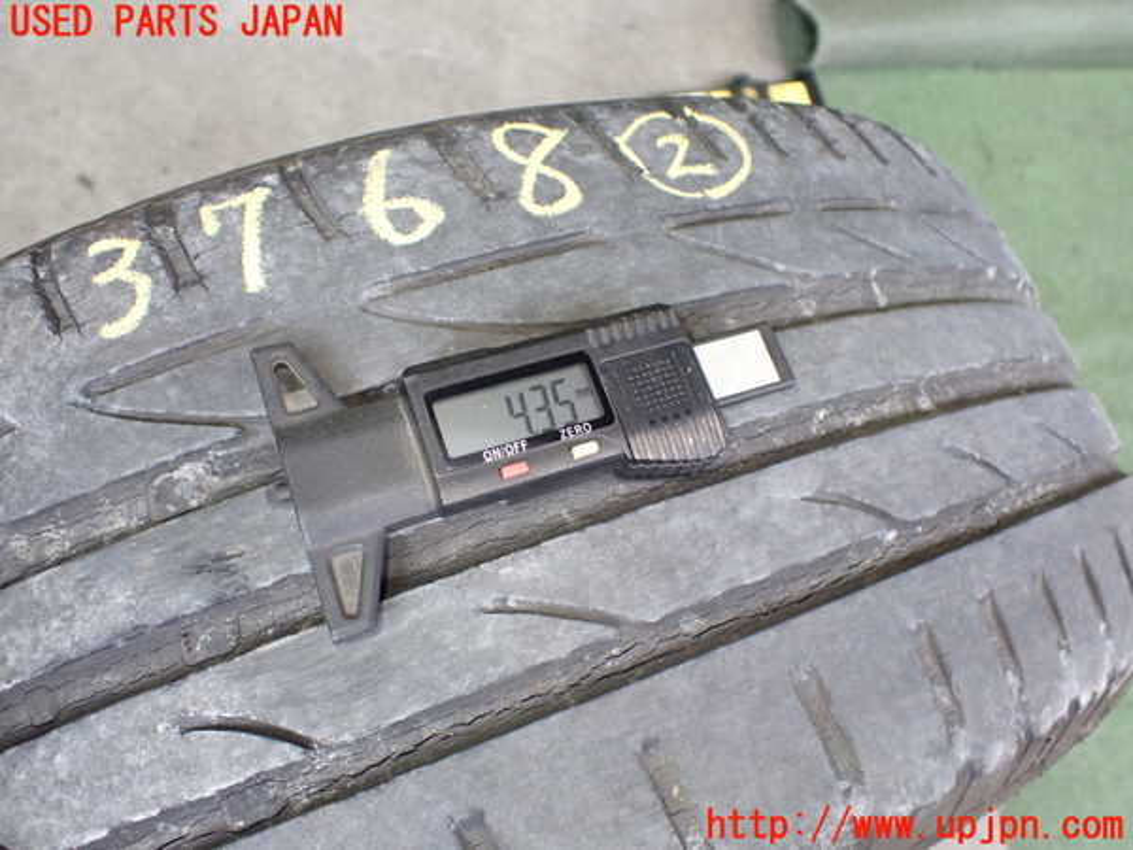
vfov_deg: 46.8
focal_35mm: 30
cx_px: 566
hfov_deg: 60.0
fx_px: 982
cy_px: 425
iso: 800
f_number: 2.3
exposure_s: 1/100
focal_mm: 5.4
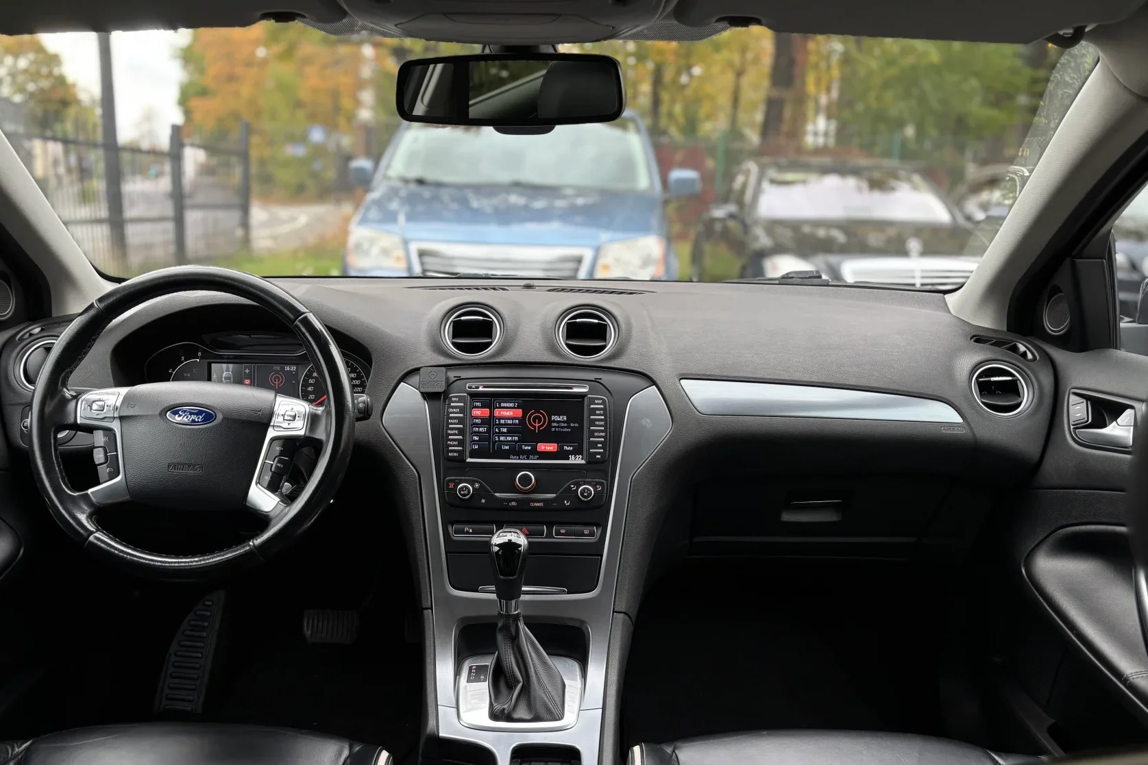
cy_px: 466
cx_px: 538
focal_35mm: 31
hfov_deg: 60.2
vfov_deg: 42.1
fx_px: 989
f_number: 1.6
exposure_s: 1/79
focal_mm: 5.96
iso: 125
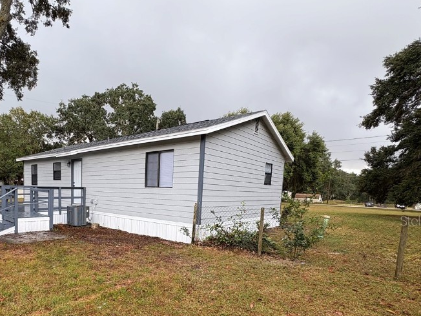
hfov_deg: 73.3
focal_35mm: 22
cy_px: 220
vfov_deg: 59.1
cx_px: 130
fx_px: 268
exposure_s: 1/144
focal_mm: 2.22
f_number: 2.2
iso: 40
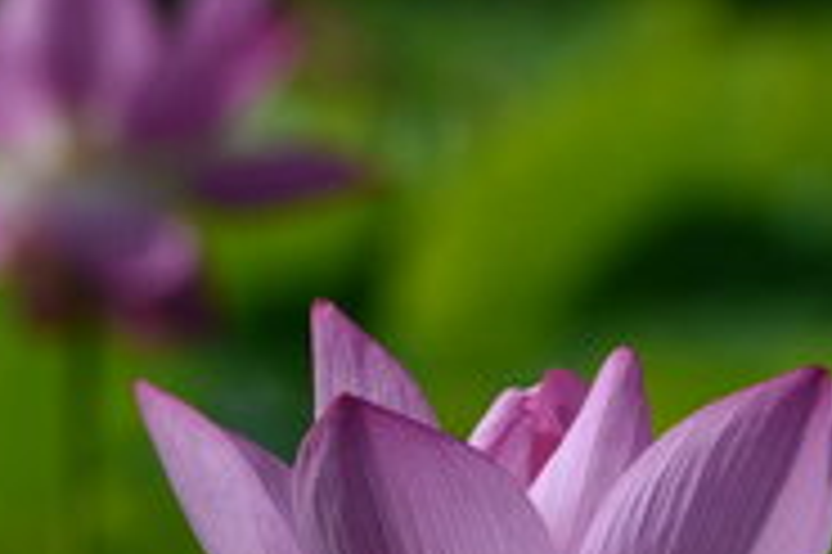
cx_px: 193
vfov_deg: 2.5
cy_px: 471
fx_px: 12638
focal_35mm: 547
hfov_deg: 3.8
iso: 800
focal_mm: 135
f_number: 6.3
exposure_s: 1/1600
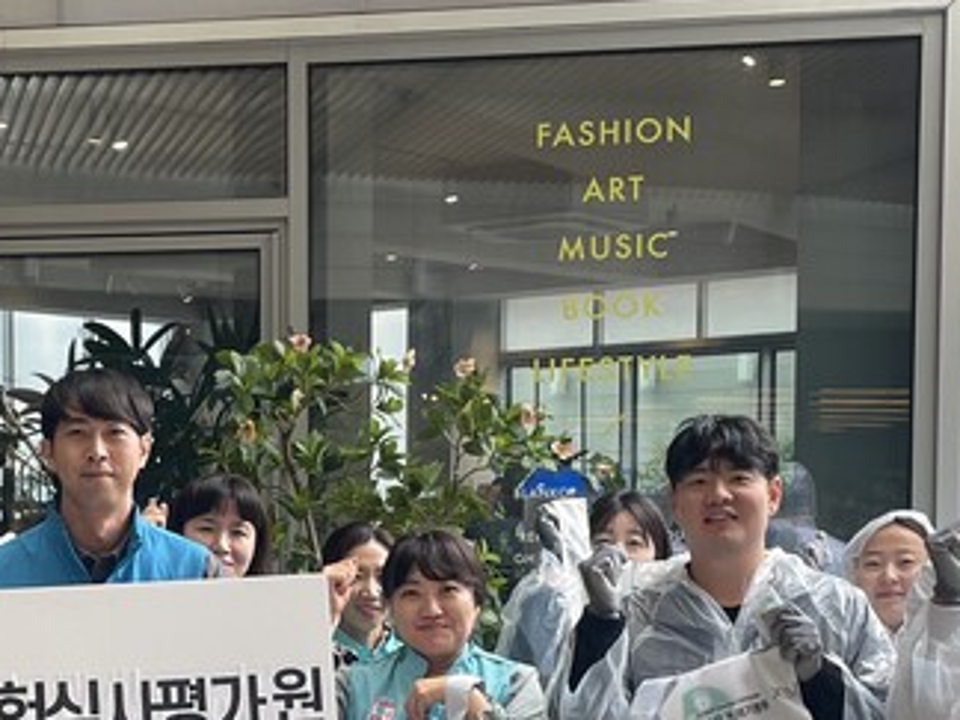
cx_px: 246
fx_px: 2135
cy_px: 679
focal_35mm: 77
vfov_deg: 18.7
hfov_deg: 25.1
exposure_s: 1/121
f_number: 1.6
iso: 64
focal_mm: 4.2
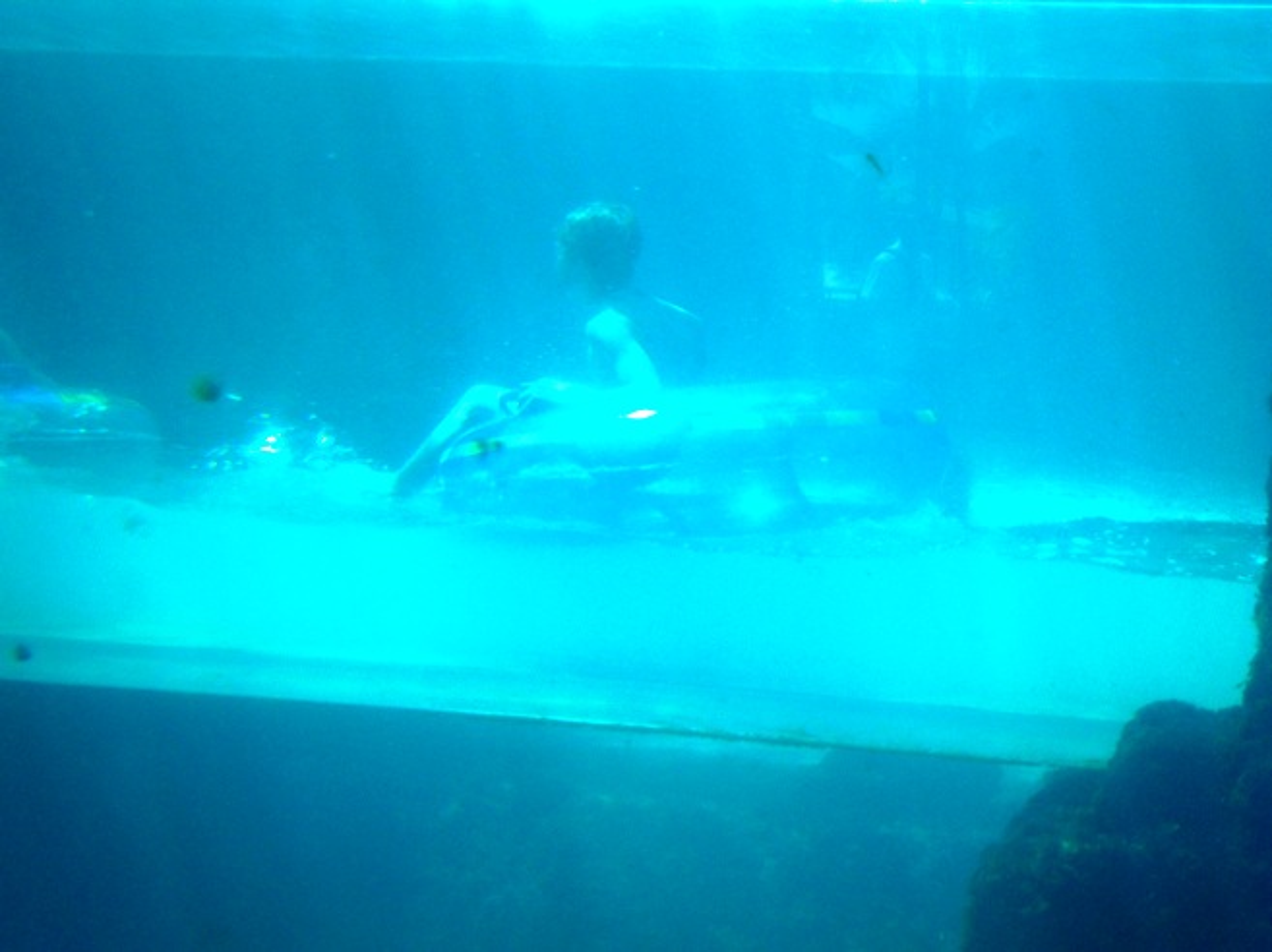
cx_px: 636
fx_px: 2571
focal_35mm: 70
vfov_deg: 21.0
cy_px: 476
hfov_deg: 27.8
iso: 100
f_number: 4
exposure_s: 1/250
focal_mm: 12.3
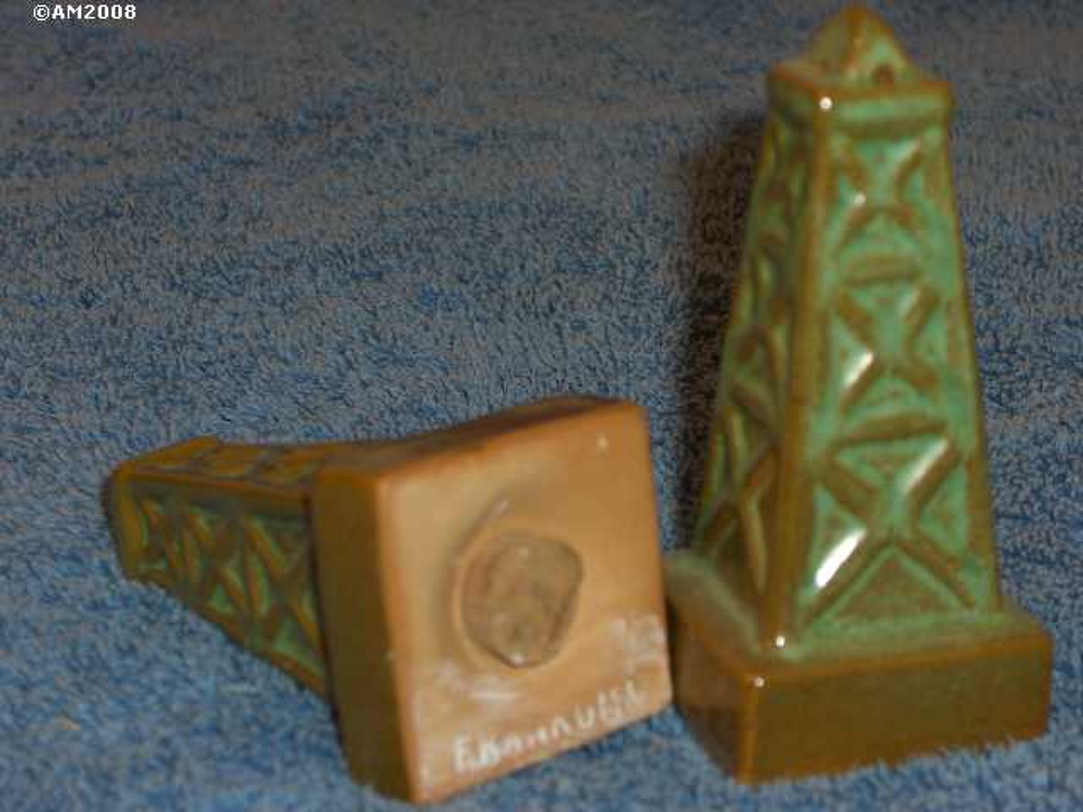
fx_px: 3567
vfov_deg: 13.0
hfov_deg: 17.3
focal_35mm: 114
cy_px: 406
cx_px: 542
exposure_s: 1/30
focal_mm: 23.7
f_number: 5.4
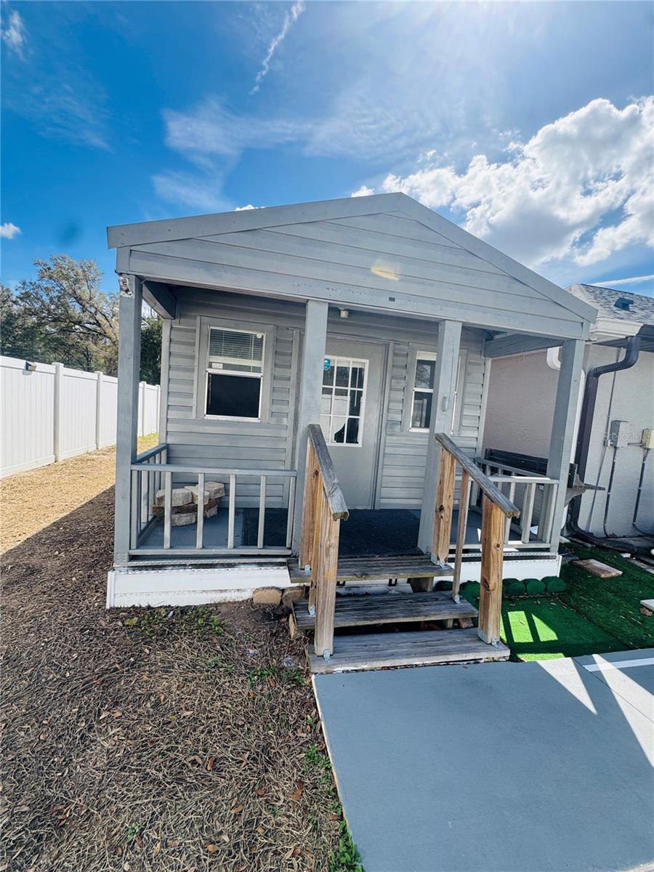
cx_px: 327
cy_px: 436
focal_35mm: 14
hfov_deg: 85.7
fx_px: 353
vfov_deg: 102.1
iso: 40
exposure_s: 1/849
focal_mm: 2.22
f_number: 2.2
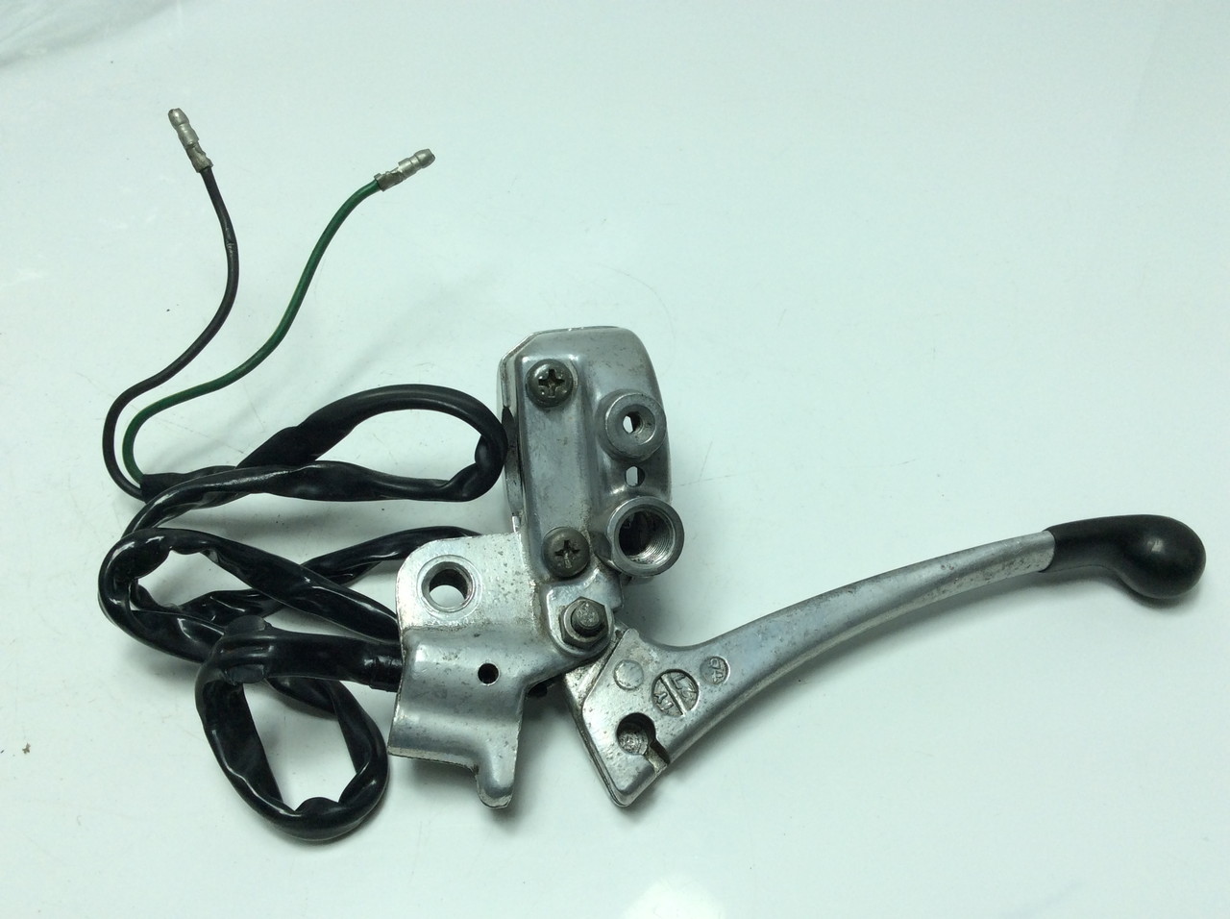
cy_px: 460
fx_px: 1135
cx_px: 615
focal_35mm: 32
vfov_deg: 44.1
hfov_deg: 56.9
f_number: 2.4
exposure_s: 1/539
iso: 32
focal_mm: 3.3
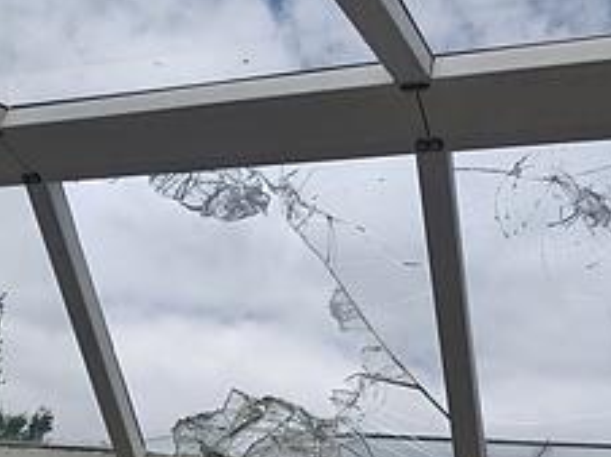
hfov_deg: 47.6
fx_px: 688
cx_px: 365
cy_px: 292
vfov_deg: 36.5
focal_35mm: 39
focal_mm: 4.25
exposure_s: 1/1522
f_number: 1.7
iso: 100
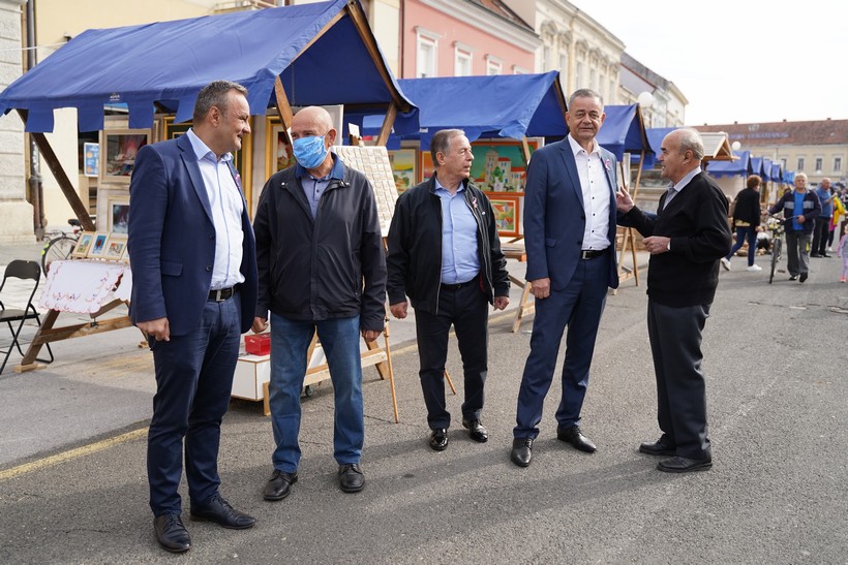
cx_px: 424
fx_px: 754
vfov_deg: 41.1
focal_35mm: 32
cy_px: 282
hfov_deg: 58.7
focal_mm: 32
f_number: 2.8
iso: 500
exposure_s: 1/3200
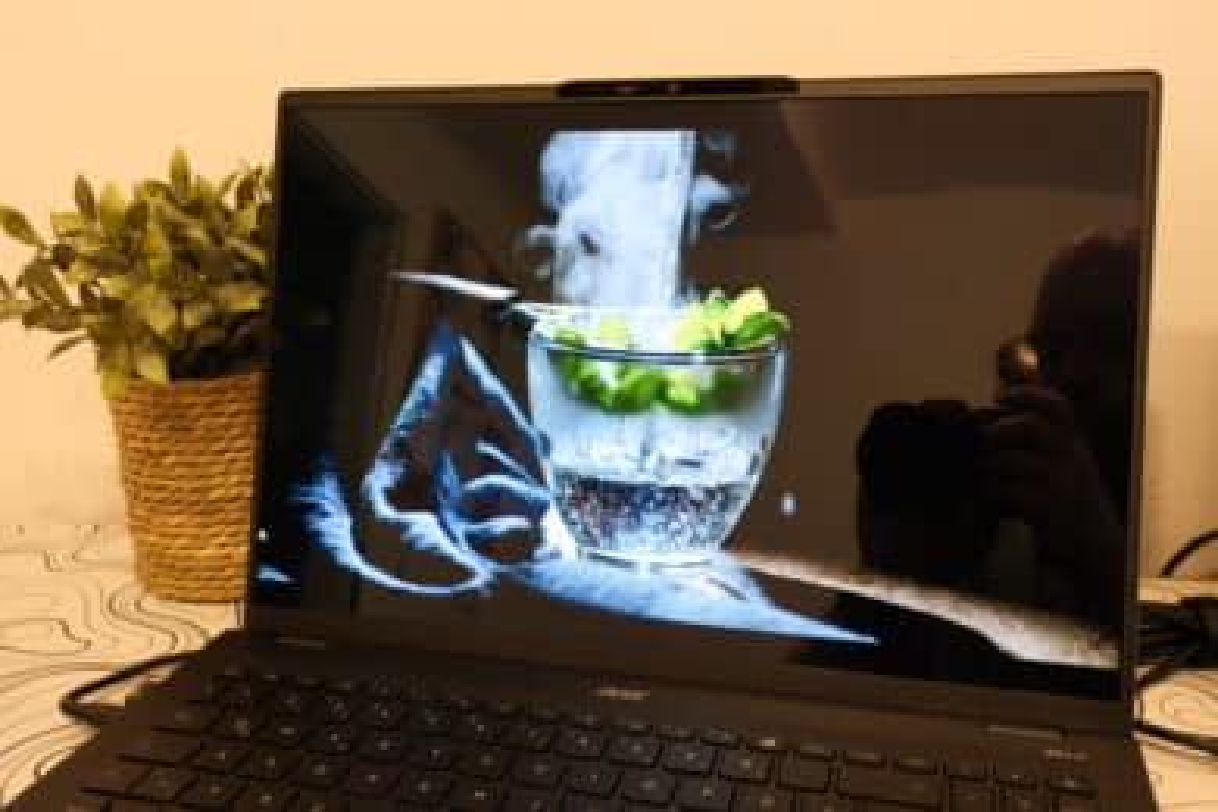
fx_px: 1116
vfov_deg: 40.0
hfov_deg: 57.2
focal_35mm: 33
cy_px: 406
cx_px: 609
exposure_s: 1/20
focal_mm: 22
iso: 3200
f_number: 8
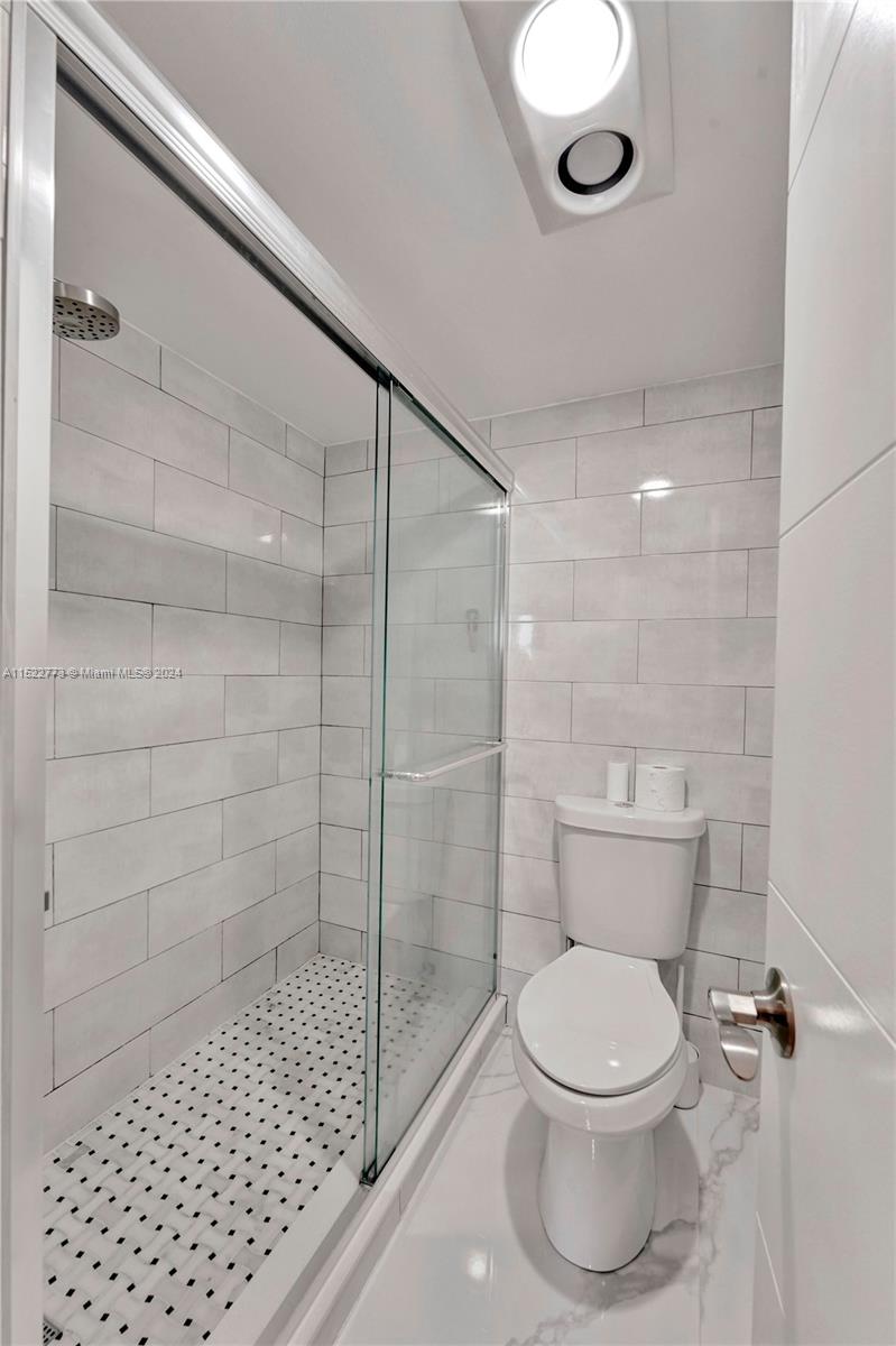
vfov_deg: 104.3
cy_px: 673
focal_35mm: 14
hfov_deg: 81.2
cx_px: 448
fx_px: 523
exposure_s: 1/60
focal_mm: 14
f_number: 10
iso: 1600
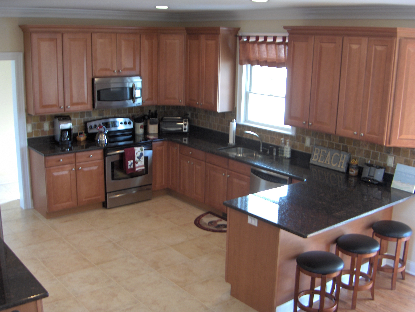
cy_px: 156
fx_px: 468
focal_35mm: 39
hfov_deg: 47.8
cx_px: 208
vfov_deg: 36.9
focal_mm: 8
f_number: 2.8
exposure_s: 1/16.7
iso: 200
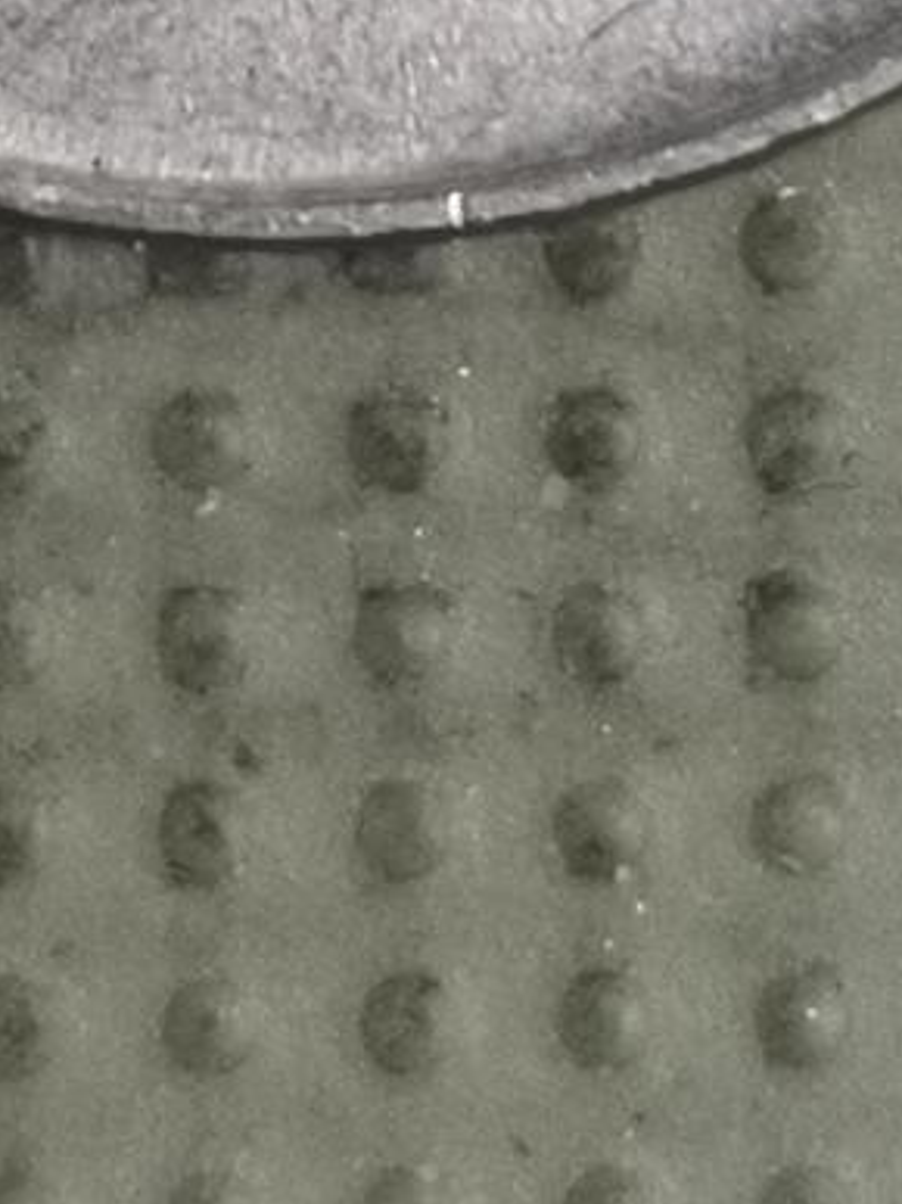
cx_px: 149
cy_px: -921
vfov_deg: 7.9
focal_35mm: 242
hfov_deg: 6.1
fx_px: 8412
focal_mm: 4.75
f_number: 1.8
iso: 500
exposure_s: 1/25.7
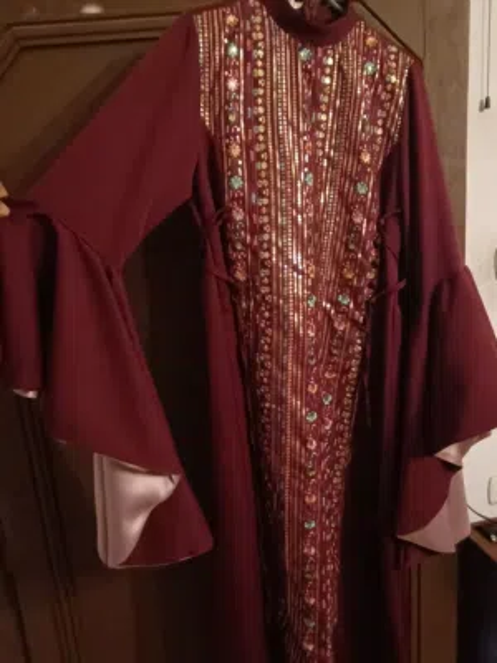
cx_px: 248
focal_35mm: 16
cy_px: 332
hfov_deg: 78.1
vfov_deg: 94.5
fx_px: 306
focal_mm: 1.66
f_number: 2.2
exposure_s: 1/20
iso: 1678
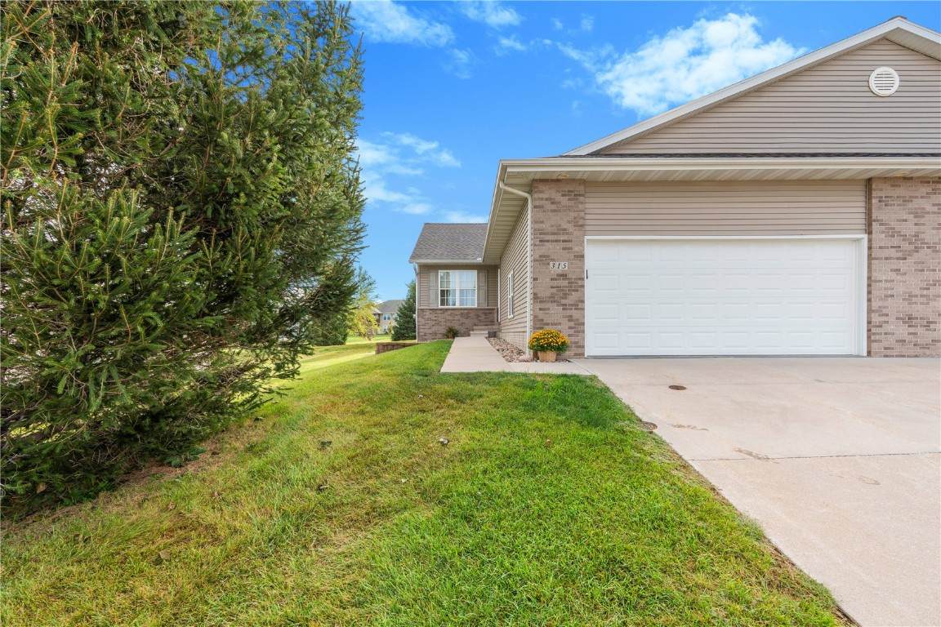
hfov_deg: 95.0
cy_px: 314
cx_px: 470
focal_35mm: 16
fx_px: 431
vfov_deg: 72.1
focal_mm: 16.5
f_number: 9
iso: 250
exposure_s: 1/200
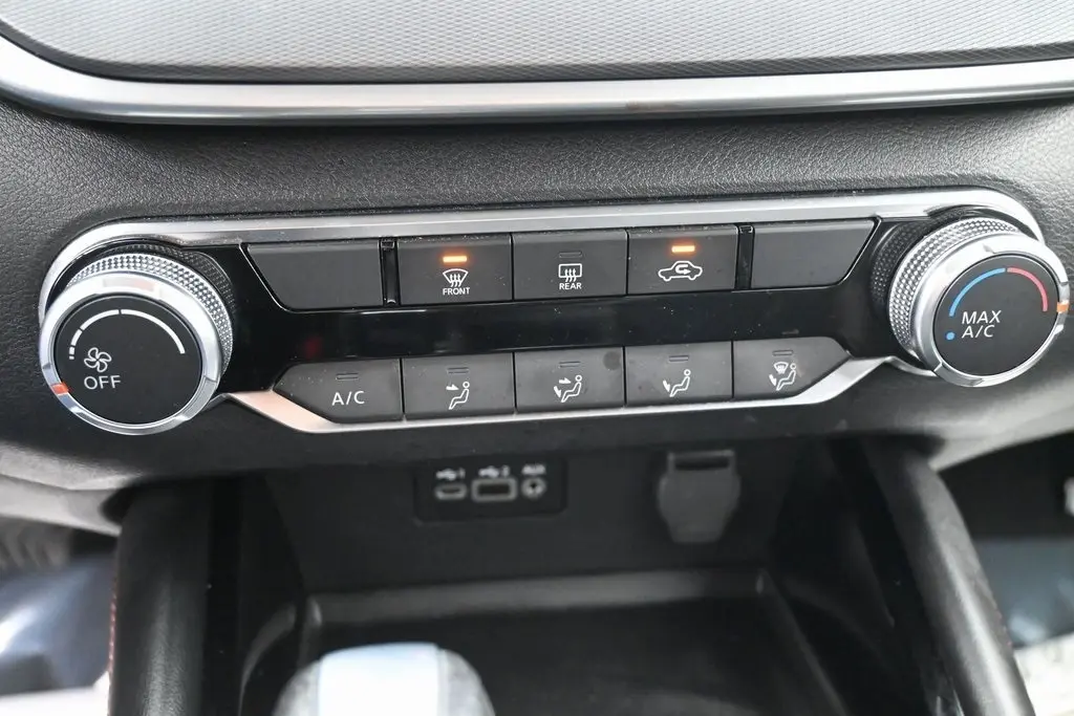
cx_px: 537
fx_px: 985
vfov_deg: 40.0
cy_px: 358
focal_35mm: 33
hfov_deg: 57.2
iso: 9000
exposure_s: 1/60
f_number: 4
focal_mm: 22
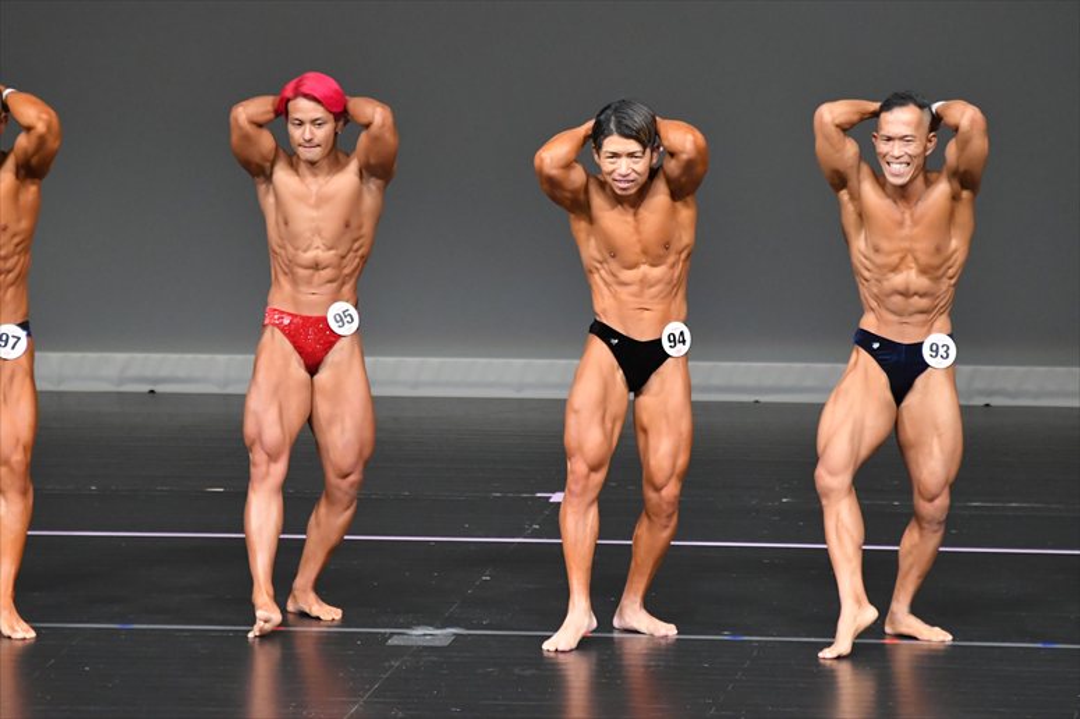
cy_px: 360
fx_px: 10345
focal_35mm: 345
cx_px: 540
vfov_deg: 4.0
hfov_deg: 6.0
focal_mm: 230
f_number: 5.6
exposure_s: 1/400
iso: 5000
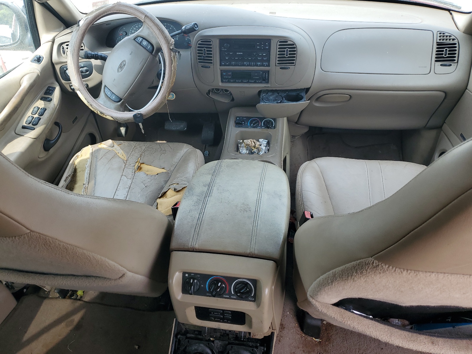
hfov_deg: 67.3
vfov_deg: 53.1
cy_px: 177
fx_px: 355
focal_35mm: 26
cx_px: 236
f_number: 1.5
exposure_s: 1/400
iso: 50
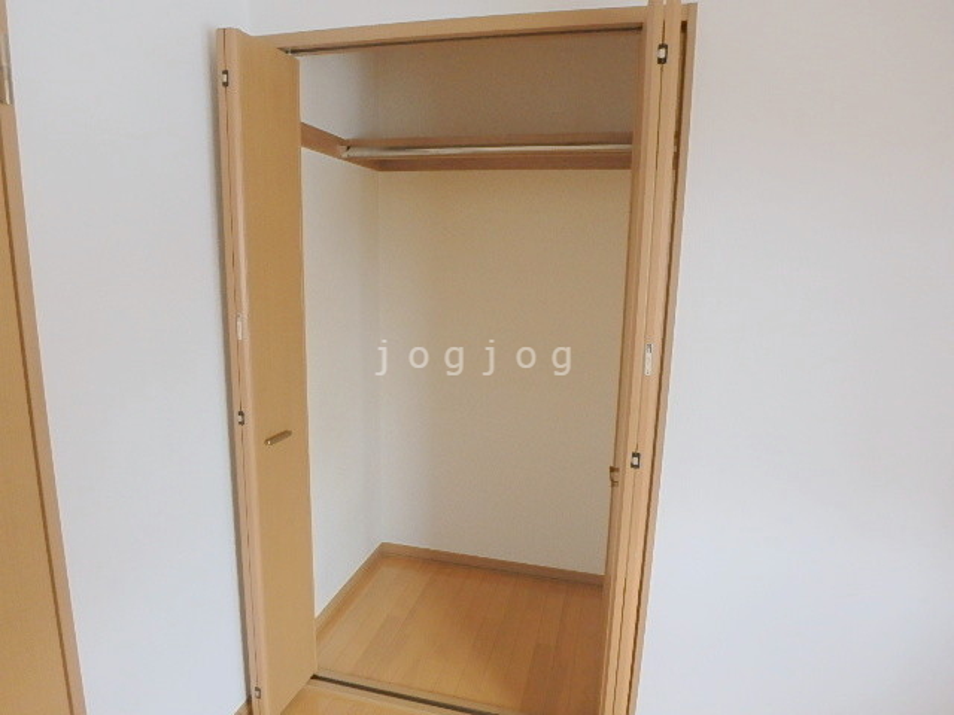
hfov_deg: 79.0
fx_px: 579
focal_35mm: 21
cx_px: 477
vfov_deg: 63.4
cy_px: 358
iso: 320
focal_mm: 3.7
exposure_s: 1/30
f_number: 3.5
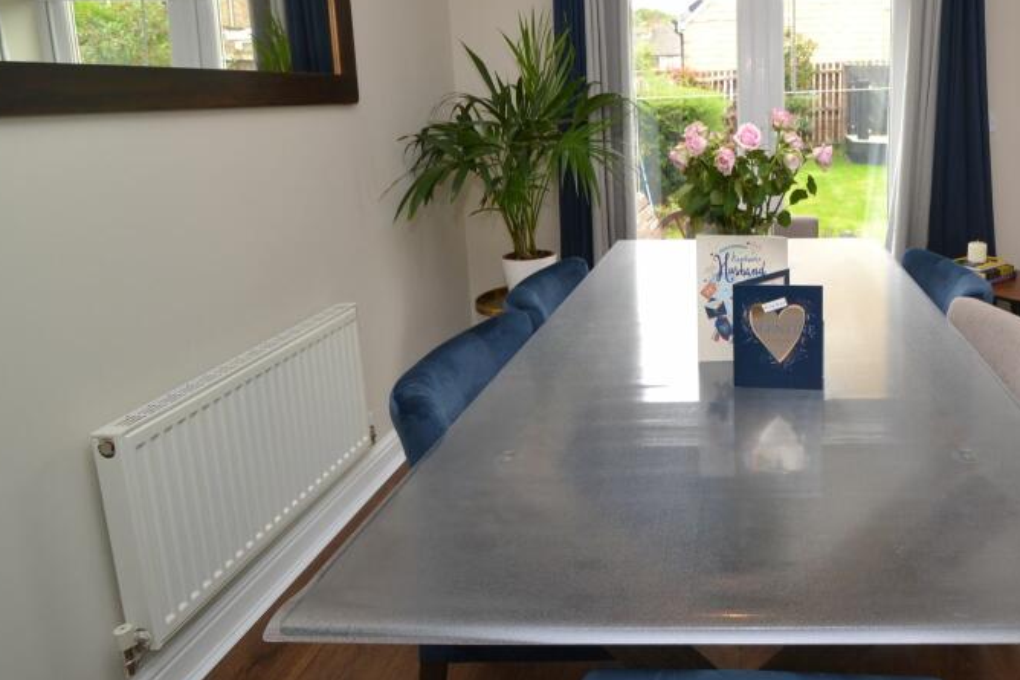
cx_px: 759
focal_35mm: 23
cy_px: 189
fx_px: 651
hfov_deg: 71.2
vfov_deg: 53.1
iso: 400
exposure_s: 1/100
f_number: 5
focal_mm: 10
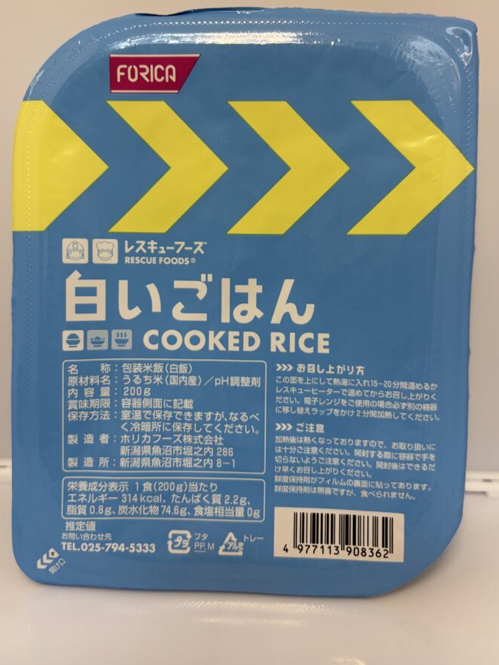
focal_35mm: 30
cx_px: 242
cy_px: 283
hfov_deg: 46.8
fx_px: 576
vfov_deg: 59.7
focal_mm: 5.96
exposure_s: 1/120
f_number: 1.6
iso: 80
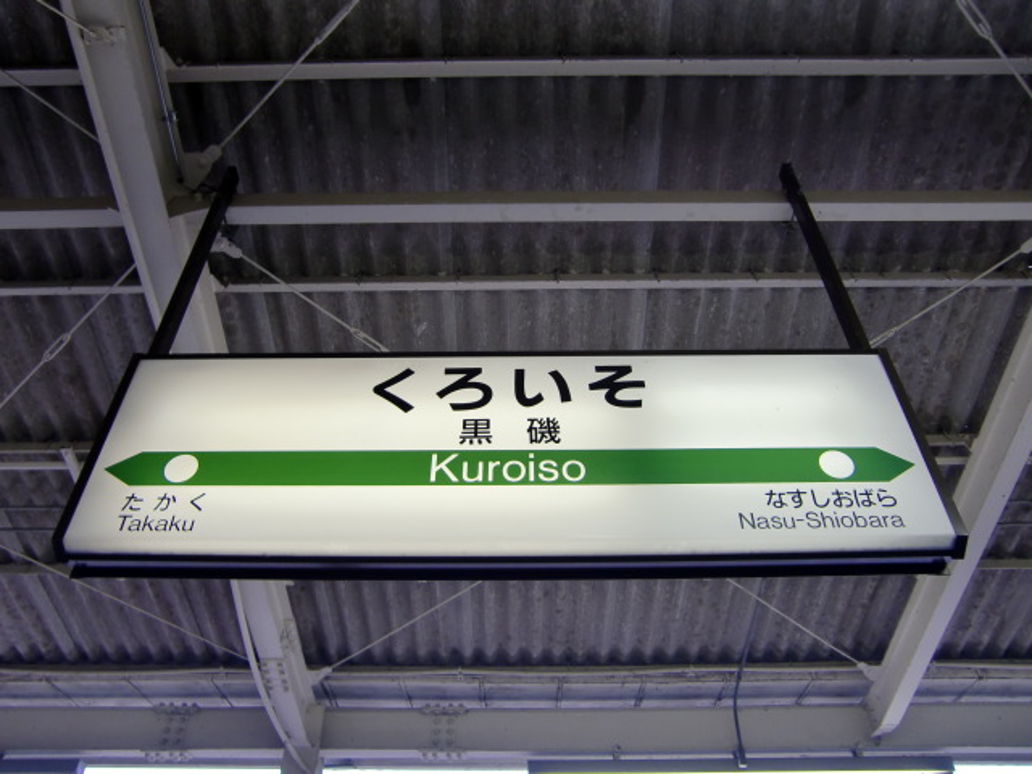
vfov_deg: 49.7
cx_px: 516
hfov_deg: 63.4
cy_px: 387
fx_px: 835
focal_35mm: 28
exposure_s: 1/60
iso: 64
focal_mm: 4.9
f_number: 2.6
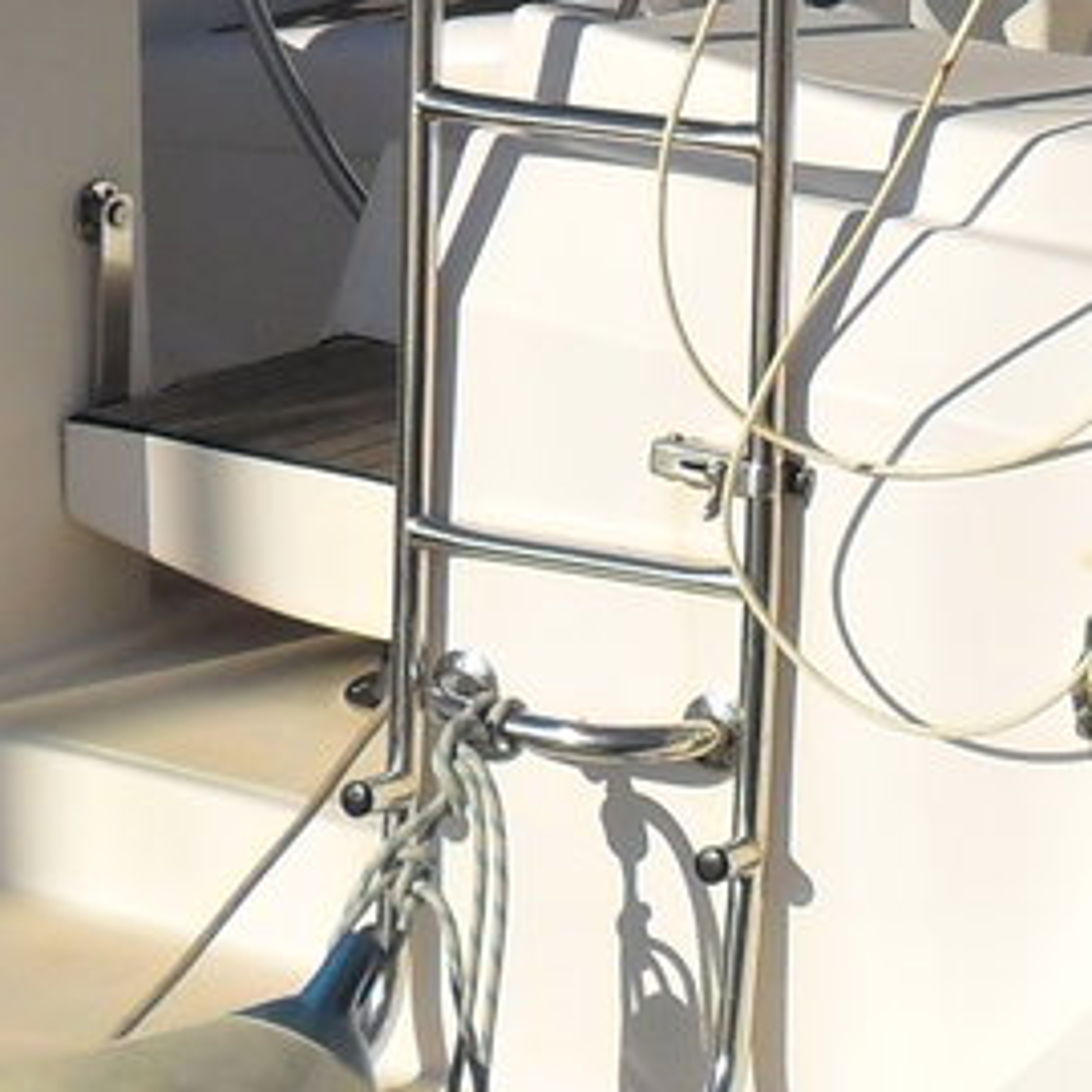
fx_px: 5532
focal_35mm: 155
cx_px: 1318
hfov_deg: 11.1
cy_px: 28
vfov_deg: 11.2
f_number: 10.1
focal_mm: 6.6
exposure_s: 1/250
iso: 100
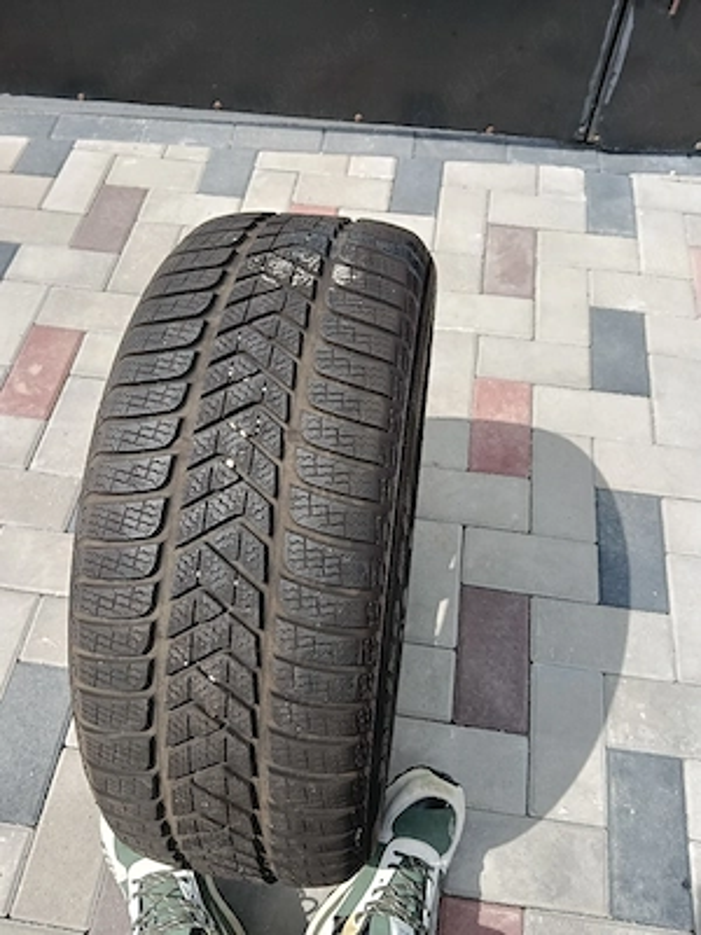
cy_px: 468
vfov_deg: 65.3
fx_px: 729
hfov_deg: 51.4
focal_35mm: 27
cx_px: 350
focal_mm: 3.98
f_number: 1.8
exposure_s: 1/500
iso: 64
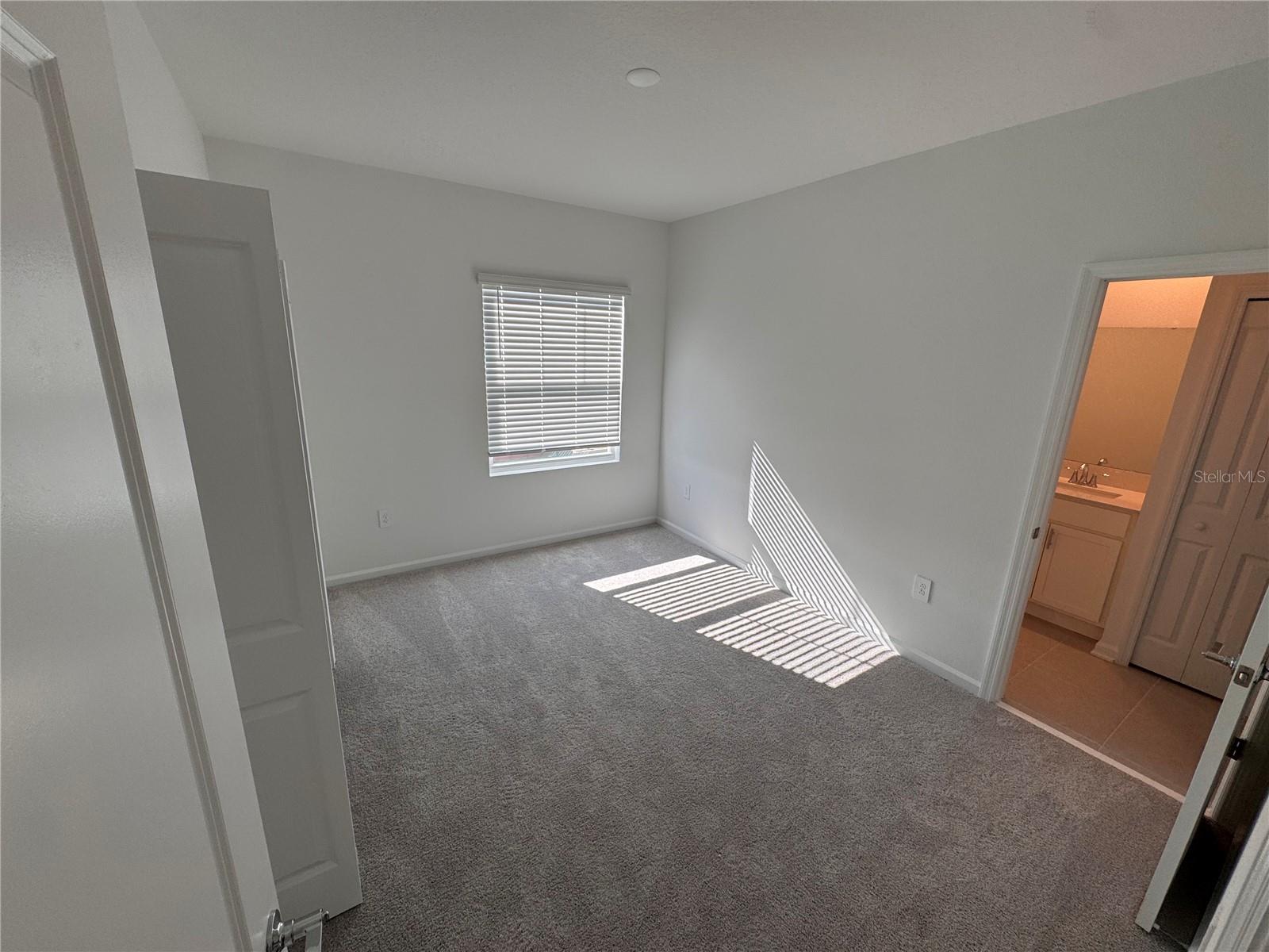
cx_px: 634
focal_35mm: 14
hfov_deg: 102.1
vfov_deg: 85.7
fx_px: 513
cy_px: 476
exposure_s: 1/162
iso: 40
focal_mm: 2.22
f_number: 2.2
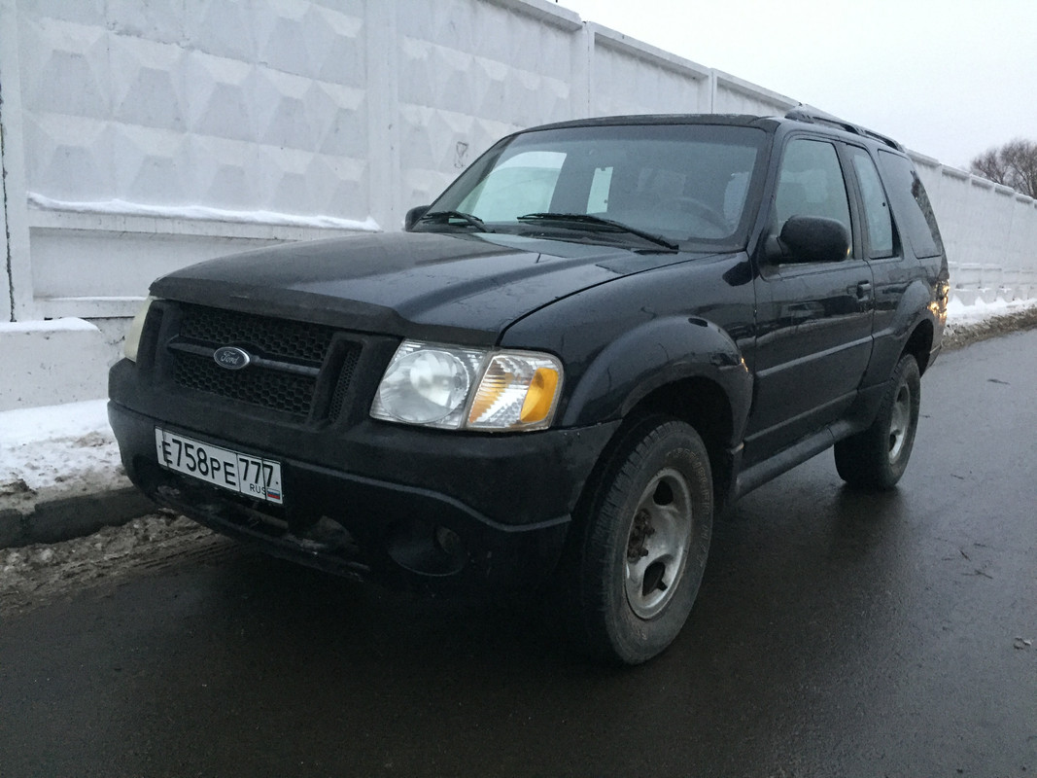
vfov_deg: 48.2
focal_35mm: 29
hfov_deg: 61.7
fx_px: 869
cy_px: 389
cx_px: 518
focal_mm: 4.15
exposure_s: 1/17
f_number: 2.2
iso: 250
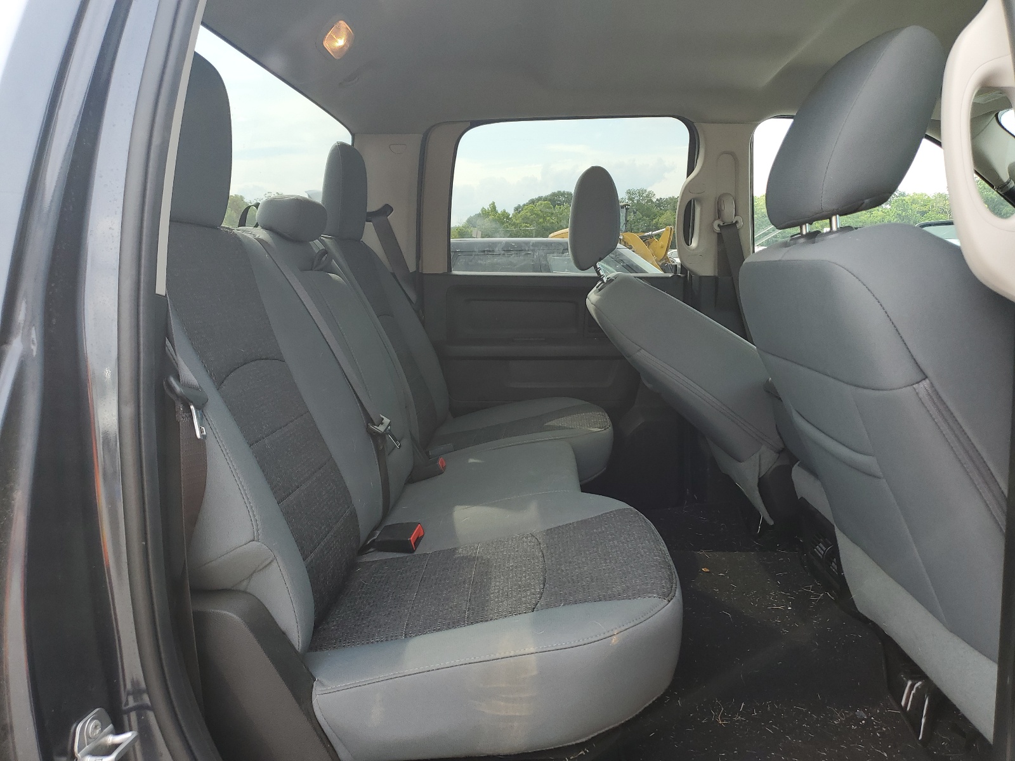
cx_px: 508
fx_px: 762
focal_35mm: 26
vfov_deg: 53.1
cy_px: 380
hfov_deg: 67.3
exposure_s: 1/400
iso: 50
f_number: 1.5
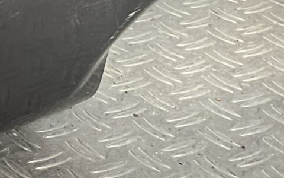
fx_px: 1269
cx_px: -266
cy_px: -199
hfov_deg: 11.6
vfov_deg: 7.6
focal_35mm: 164
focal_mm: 3
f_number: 1.8
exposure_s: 1/292
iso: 16
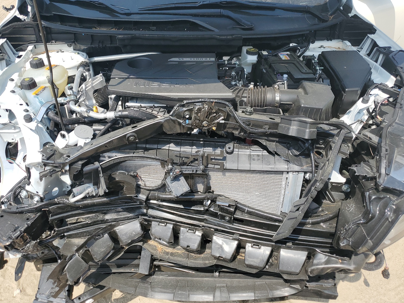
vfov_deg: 49.7
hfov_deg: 63.4
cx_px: 191
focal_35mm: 28
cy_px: 145
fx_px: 327
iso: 50
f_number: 1.5
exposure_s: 1/2500
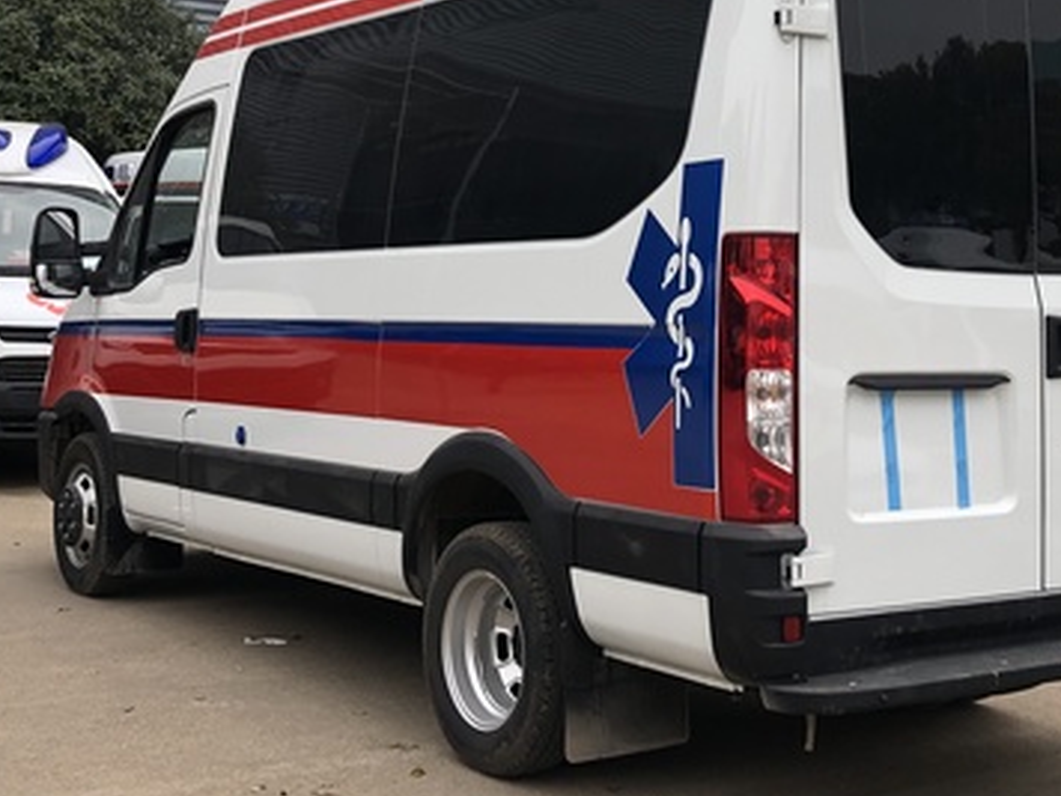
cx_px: 647
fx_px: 1808
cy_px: 198
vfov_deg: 24.5
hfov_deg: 32.6
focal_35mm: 59
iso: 20
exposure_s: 1/889
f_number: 1.8
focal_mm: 3.99
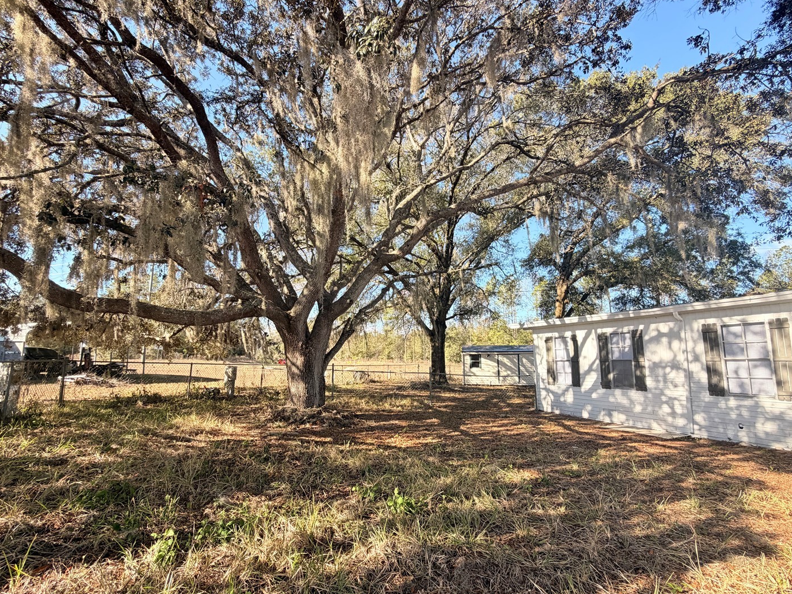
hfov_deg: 94.5
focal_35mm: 16
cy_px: 316
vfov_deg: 78.0
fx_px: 366
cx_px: 391
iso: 64
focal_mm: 2.22
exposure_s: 1/502
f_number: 2.2
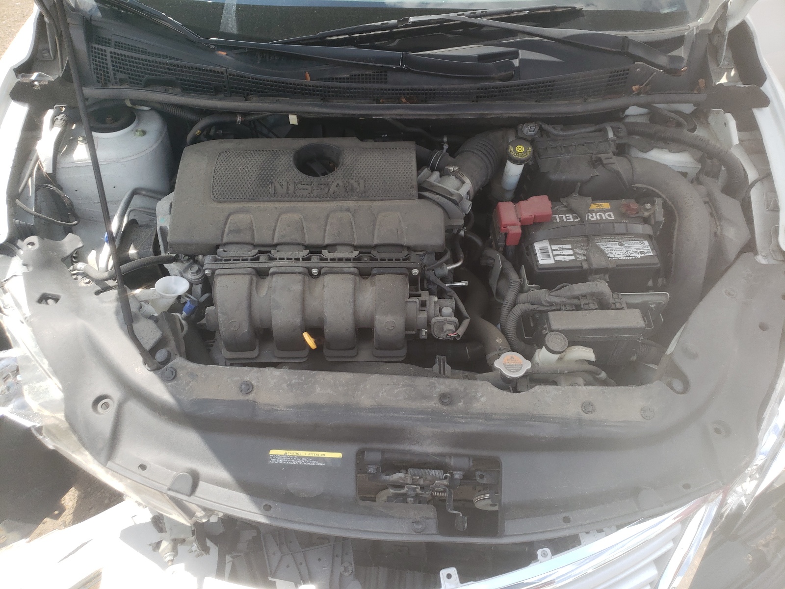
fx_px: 590
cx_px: 392
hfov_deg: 67.3
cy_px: 294
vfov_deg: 53.1
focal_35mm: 26
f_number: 1.5
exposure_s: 1/1000
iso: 50
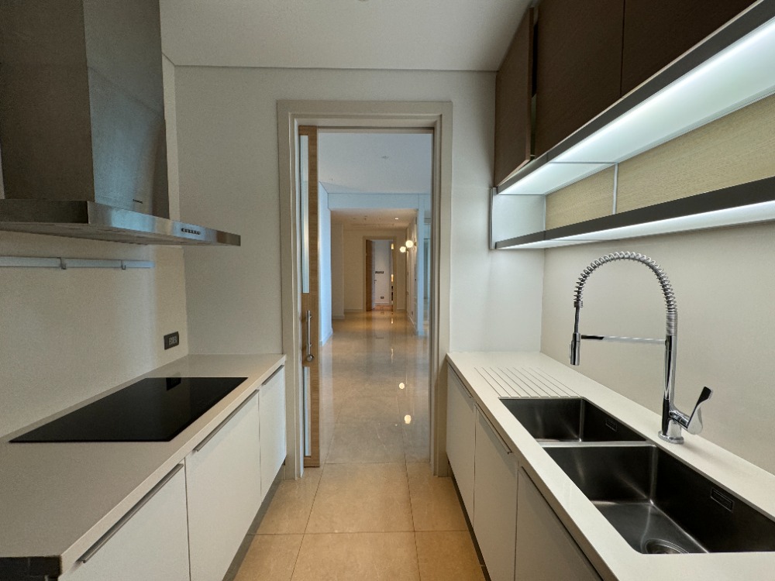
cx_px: 388
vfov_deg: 85.7
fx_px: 313
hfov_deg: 102.1
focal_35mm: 14
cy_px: 290
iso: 125
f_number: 2.2
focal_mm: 2.22
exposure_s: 1/100
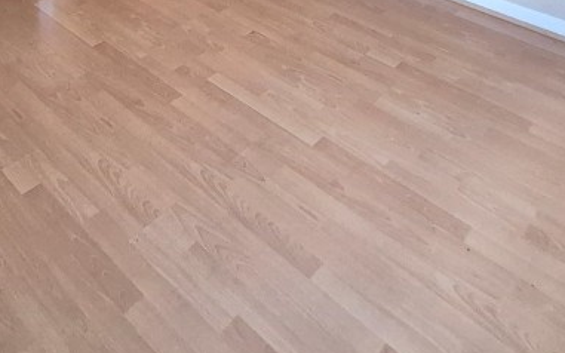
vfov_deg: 25.0
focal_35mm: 37
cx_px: 163
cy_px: -196
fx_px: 570
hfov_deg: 51.2
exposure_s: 1/60
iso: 1250
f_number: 2.2
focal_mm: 1.74
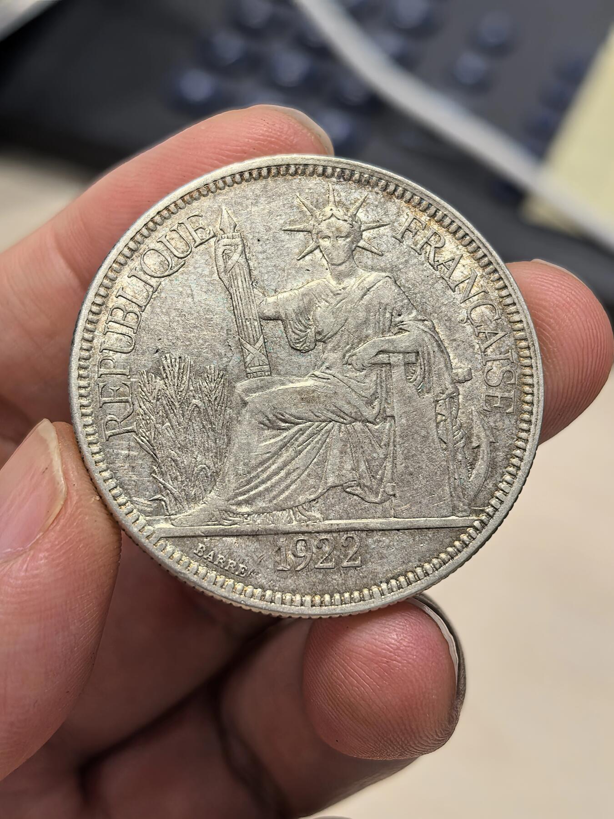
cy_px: 410
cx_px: 307
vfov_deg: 35.5
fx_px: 1277
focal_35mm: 54
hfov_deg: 27.0
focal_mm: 6.98
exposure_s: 1/100
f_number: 2
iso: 250
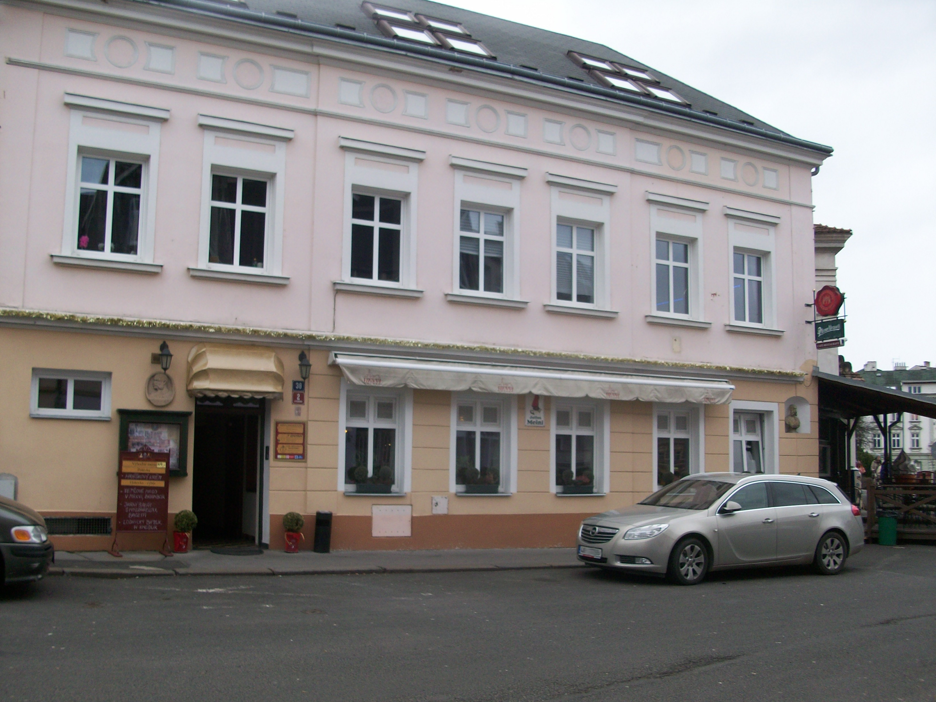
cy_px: 351
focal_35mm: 34
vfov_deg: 41.8
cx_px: 468
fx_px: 919
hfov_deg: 54.0
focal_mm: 5.7
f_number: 2.8
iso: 64
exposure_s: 1/98.6
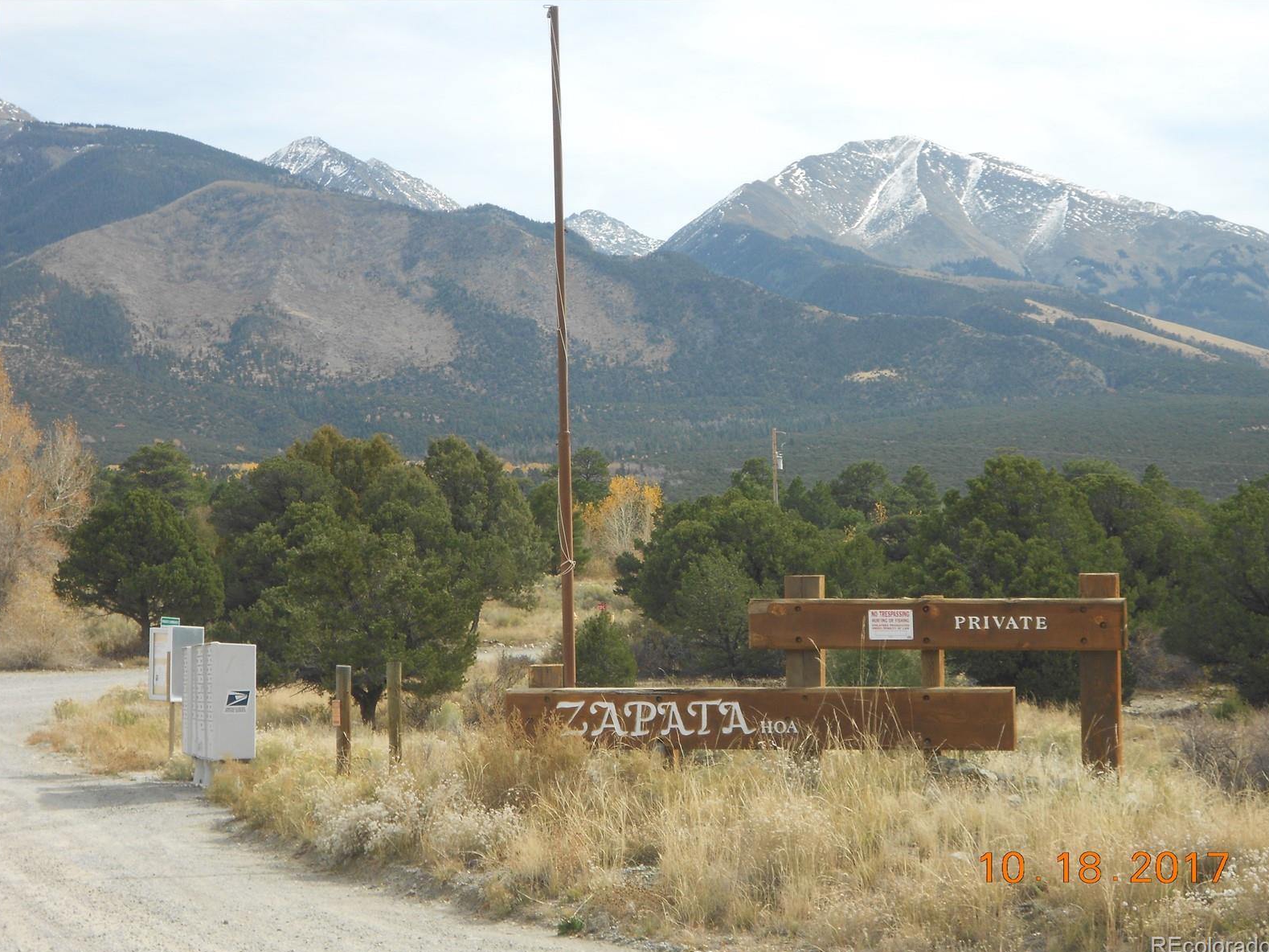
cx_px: 638
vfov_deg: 19.1
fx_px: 2823
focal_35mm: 77
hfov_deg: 25.3
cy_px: 480
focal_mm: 13.5
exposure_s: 1/250
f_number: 5.8
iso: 80
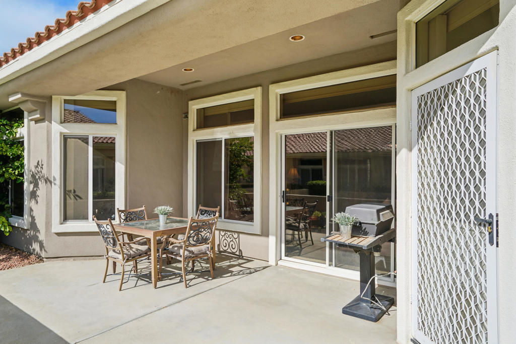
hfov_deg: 76.1
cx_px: 258
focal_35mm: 23
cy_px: 172
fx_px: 330
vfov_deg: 55.1
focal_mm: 23
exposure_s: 1/200
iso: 100
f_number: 8
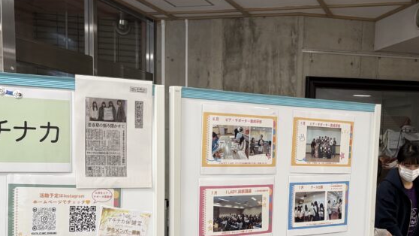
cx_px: 249
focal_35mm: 52
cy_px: 218
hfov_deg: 39.7
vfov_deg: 22.4
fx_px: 578
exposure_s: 1/60
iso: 100
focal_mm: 5.96
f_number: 1.6
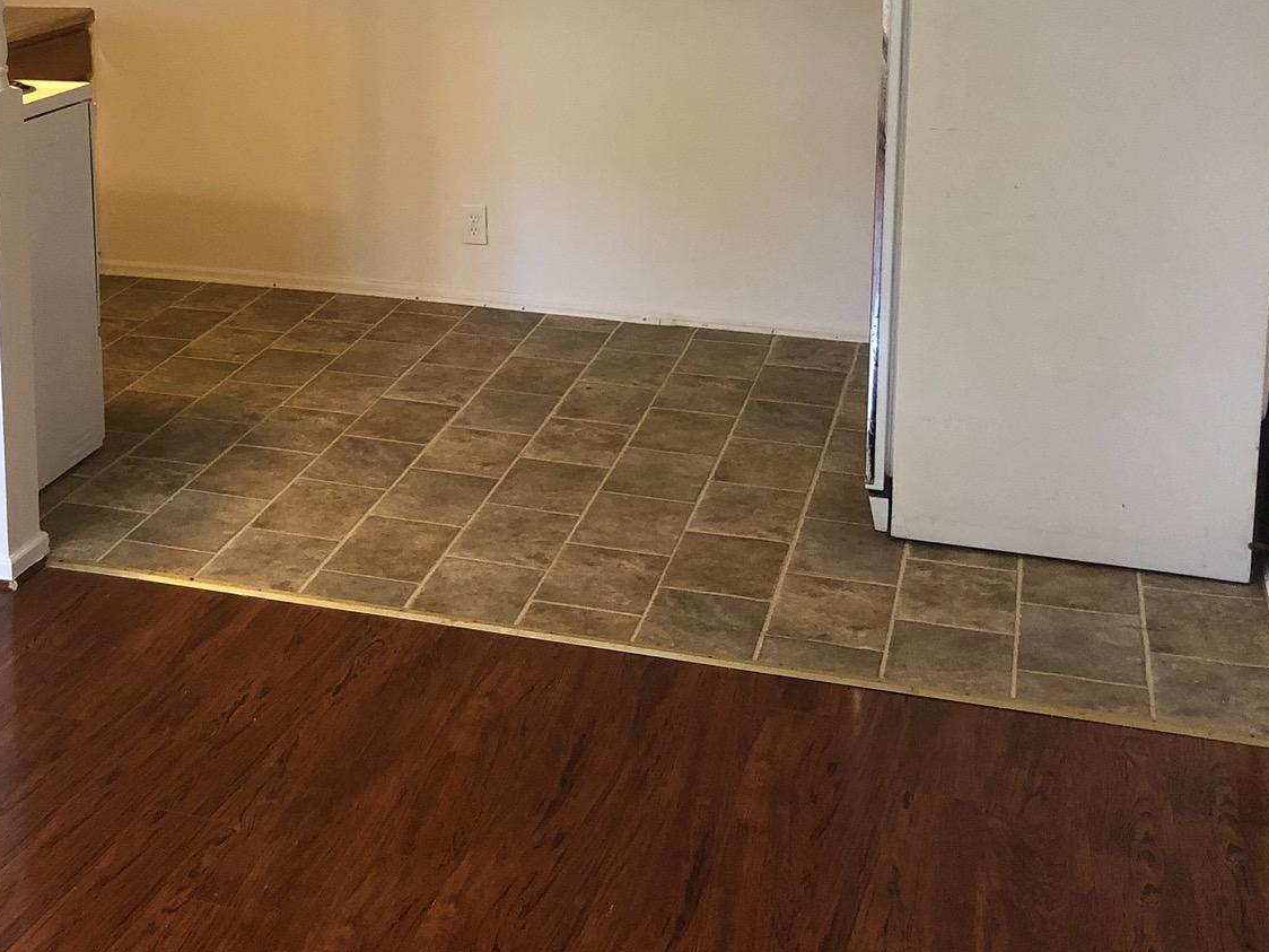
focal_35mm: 51
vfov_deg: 27.6
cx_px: 327
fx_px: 1870
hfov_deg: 36.7
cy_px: 106
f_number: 1.8
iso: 100
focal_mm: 4
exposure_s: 1/15
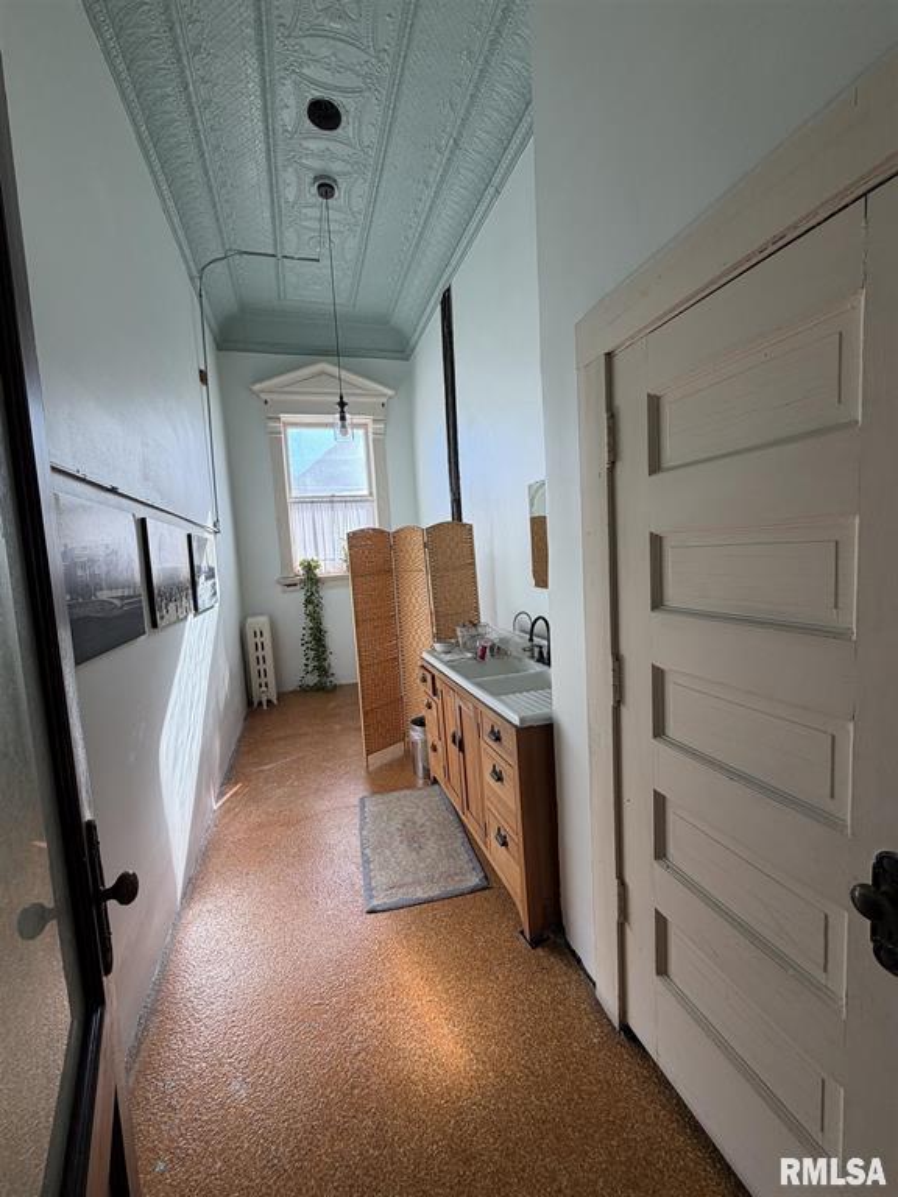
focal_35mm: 14
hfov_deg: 85.7
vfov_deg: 102.1
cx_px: 449
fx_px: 484
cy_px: 598
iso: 50
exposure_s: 1/121
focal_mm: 2.22
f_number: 2.2
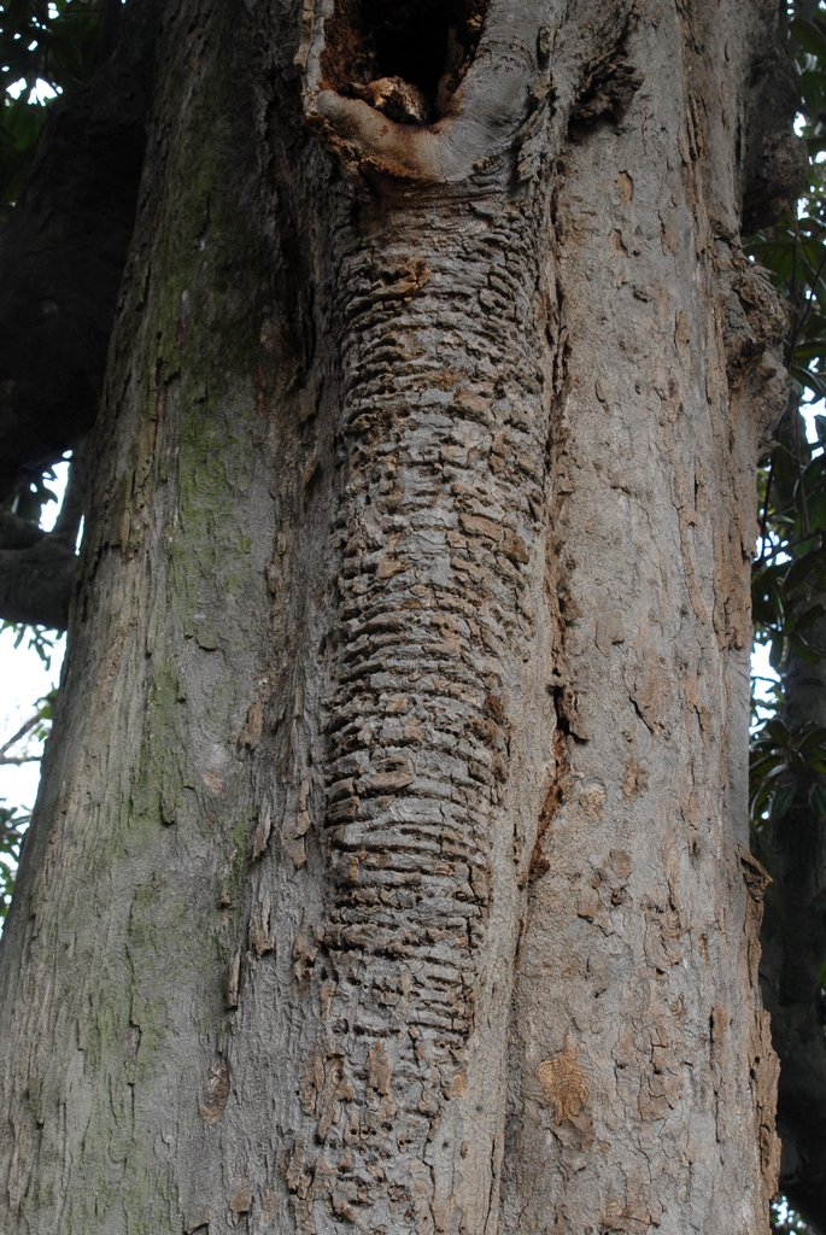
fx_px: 2163
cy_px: 618
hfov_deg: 21.6
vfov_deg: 31.9
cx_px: 413
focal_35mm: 63
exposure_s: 1/125
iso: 400
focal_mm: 42
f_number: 5.6
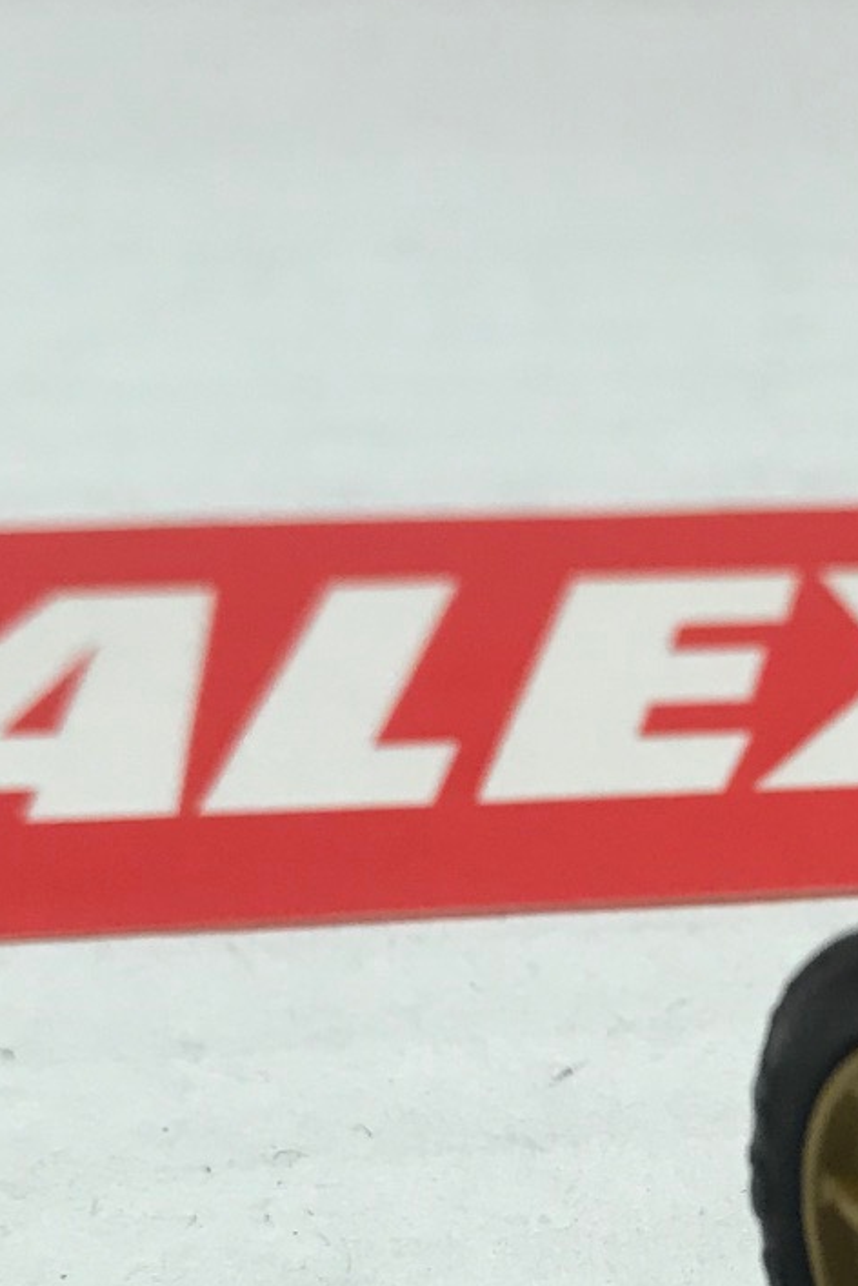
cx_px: 898
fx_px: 2964
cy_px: 988
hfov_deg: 16.1
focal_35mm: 83
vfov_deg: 24.2
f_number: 1.8
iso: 25
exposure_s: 1/33
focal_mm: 3.99
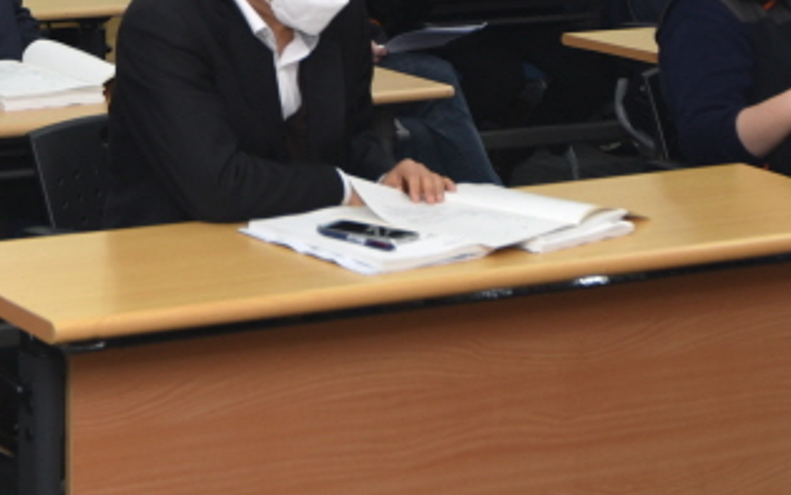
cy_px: -225
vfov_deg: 9.4
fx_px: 2932
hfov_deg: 15.2
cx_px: 100
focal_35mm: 136
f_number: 5
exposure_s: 1/60
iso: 200
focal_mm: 35
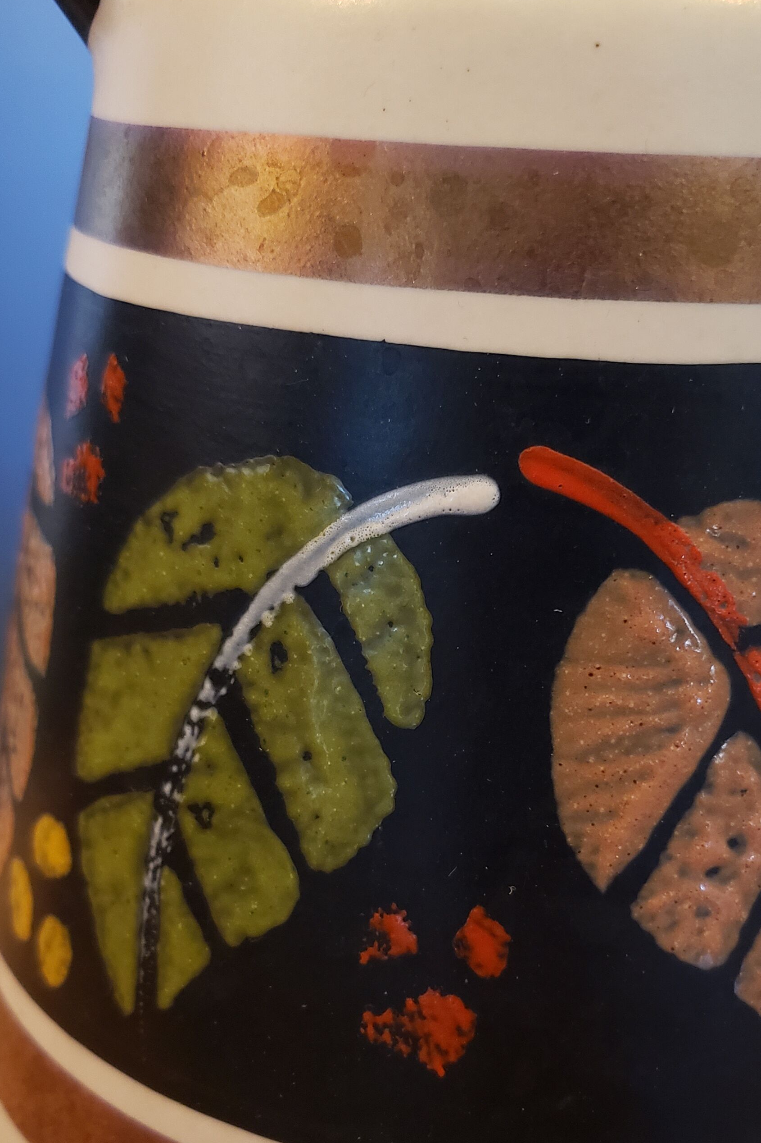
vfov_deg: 44.6
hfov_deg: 30.9
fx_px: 1364
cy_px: 787
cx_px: 512
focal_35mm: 43
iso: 250
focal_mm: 4.3
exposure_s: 1/33
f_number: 1.5
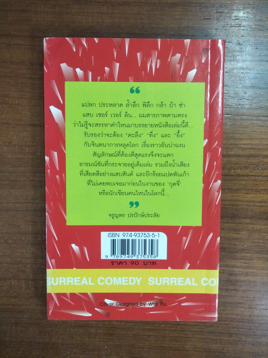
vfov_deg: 81.7
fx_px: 206
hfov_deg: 66.0
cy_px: 179
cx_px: 134
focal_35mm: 20
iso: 235
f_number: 2.2
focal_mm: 3.46
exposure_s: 1/33
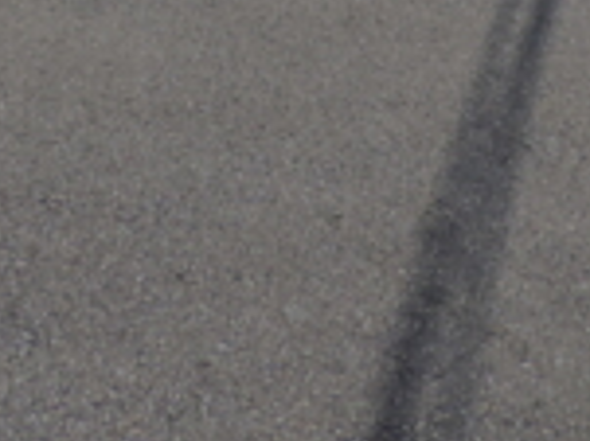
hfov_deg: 15.5
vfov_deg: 9.9
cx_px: 211
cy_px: -691
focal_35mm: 127
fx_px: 2163
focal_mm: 4.3
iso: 80
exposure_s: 1/1600
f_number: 3
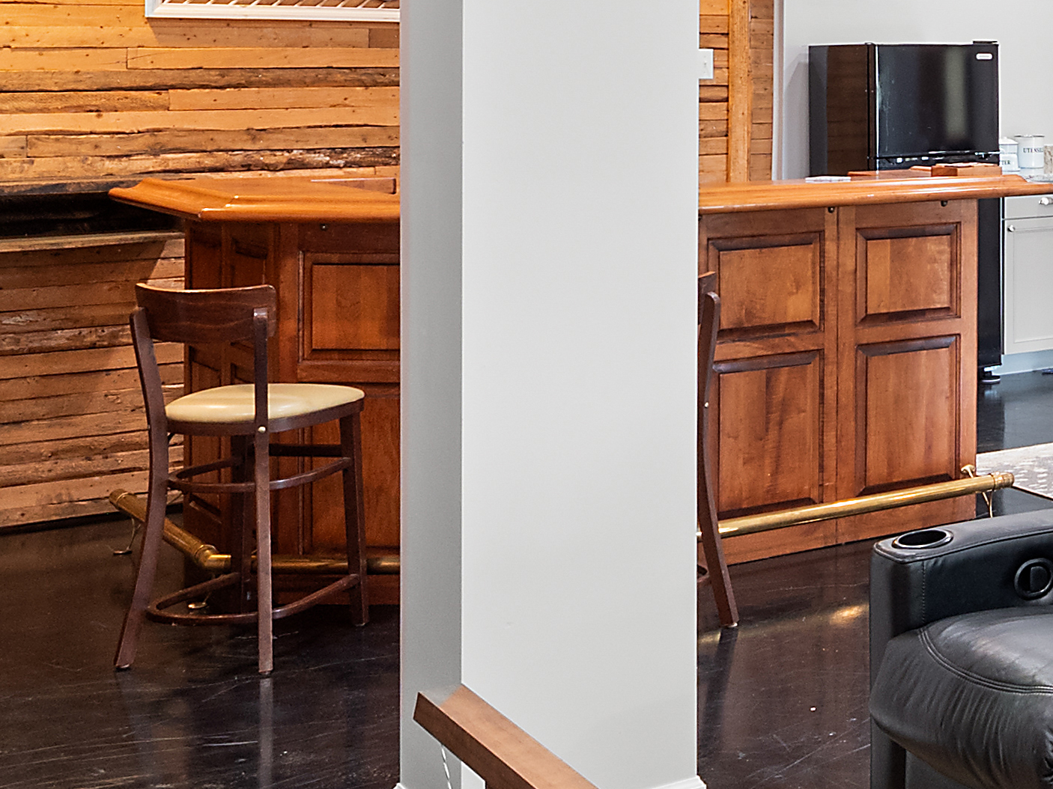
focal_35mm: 59
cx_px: 1516
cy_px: 103
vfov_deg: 24.2
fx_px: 1794
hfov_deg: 25.7
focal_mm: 8
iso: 200
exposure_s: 1/2.5
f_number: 5.6
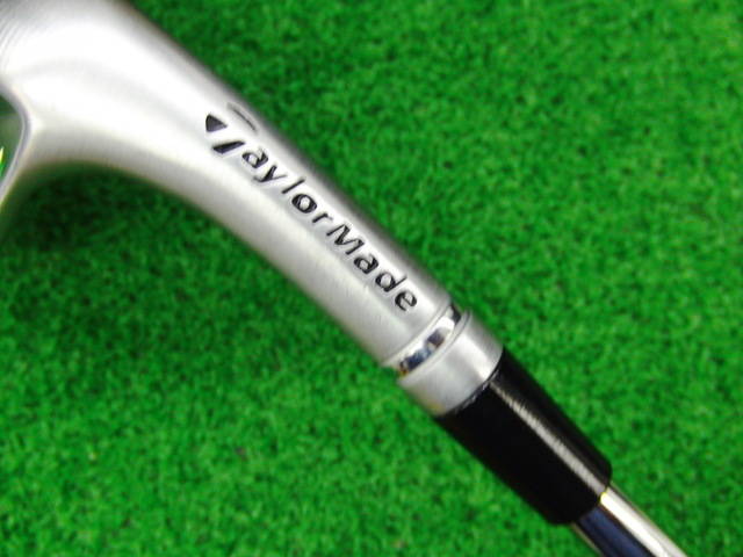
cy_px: 278
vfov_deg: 38.7
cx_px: 372
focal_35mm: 37
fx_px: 794
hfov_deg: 50.1
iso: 400
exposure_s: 1/40
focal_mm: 6.42
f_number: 3.6
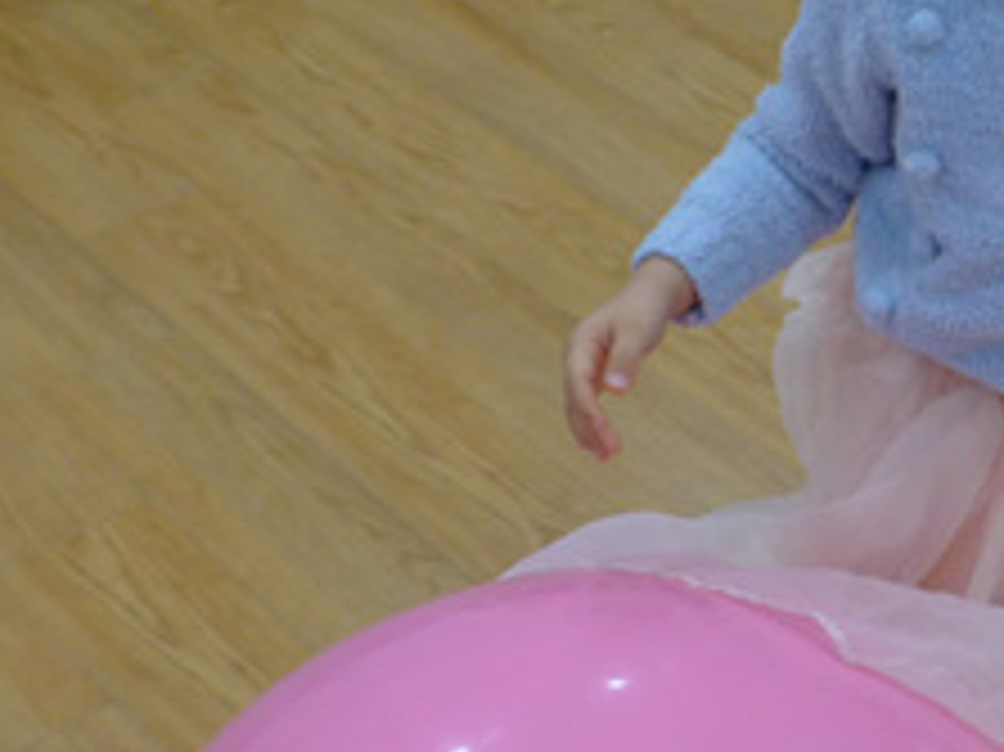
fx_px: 2493
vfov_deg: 17.1
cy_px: 306
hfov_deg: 22.1
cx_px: 963
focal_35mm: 86
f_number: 1.5
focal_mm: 5.9
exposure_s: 1/250
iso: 250
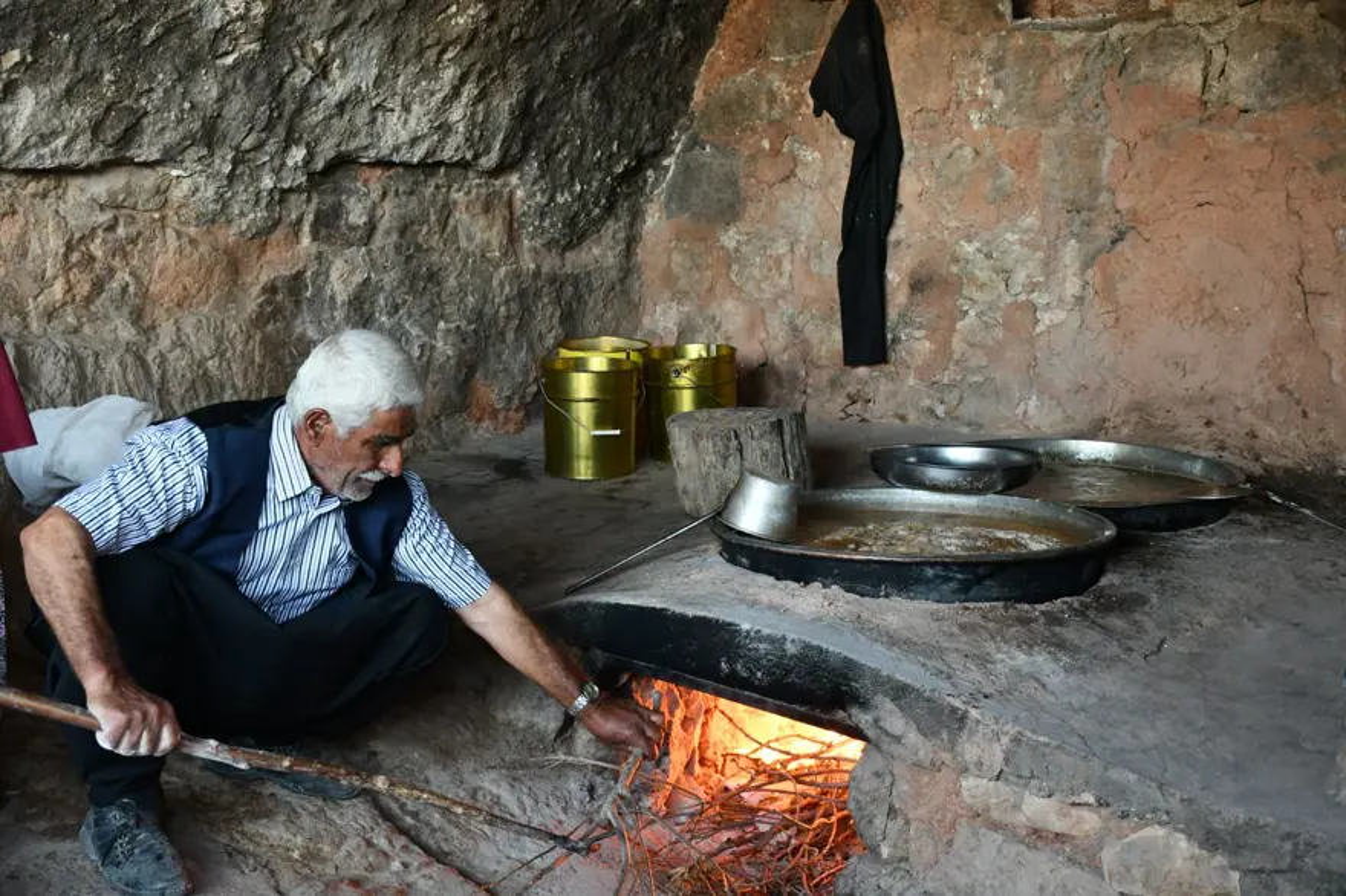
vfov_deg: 33.4
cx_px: 673
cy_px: 448
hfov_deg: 48.5
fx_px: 1495
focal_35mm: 40
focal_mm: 27
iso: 1250
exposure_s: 1/125
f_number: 4
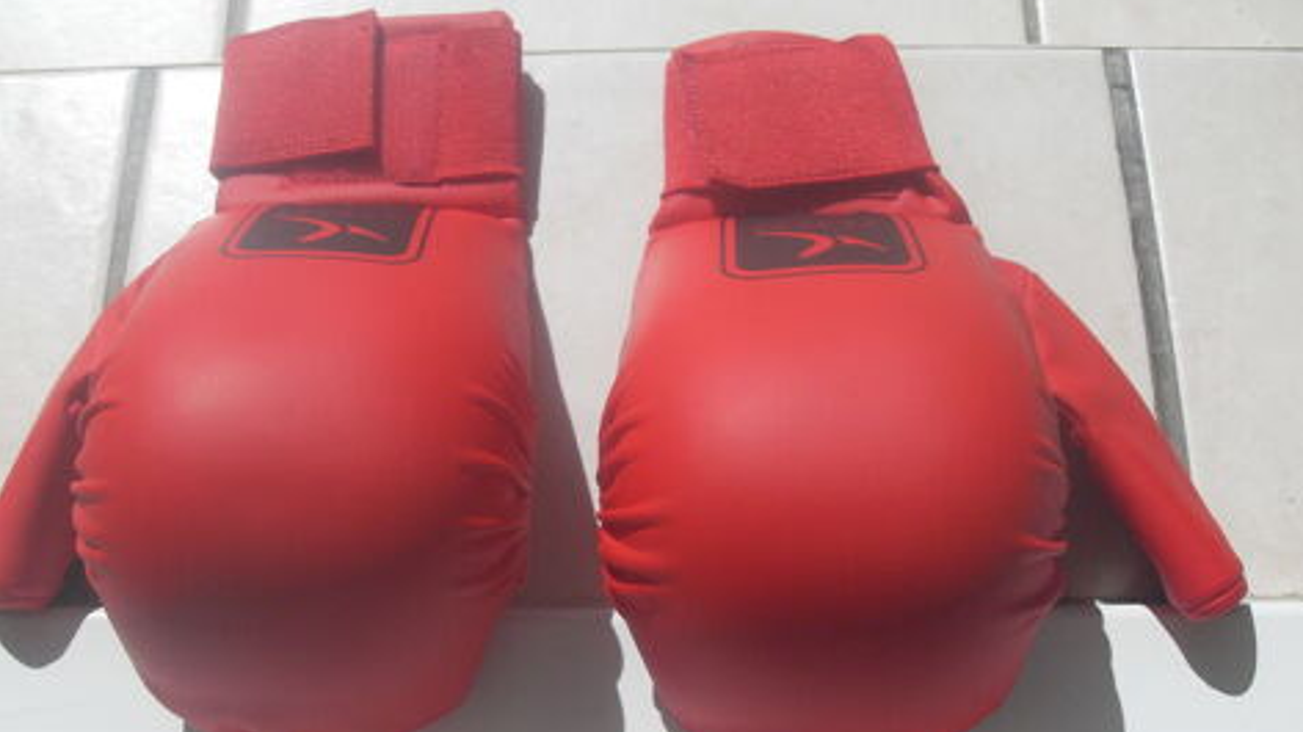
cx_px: 660
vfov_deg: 28.9
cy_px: 431
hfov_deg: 49.4
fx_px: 1416
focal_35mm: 41
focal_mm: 6.3
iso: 80
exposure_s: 1/250
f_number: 8.9
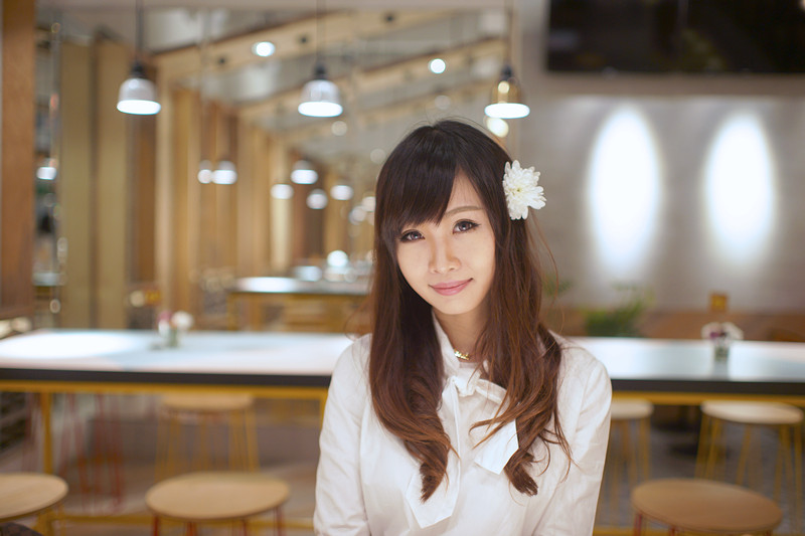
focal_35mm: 35
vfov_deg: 37.8
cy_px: 268
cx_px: 402
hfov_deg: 54.4
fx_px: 782
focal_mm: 35
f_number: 2
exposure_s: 1/60
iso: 400
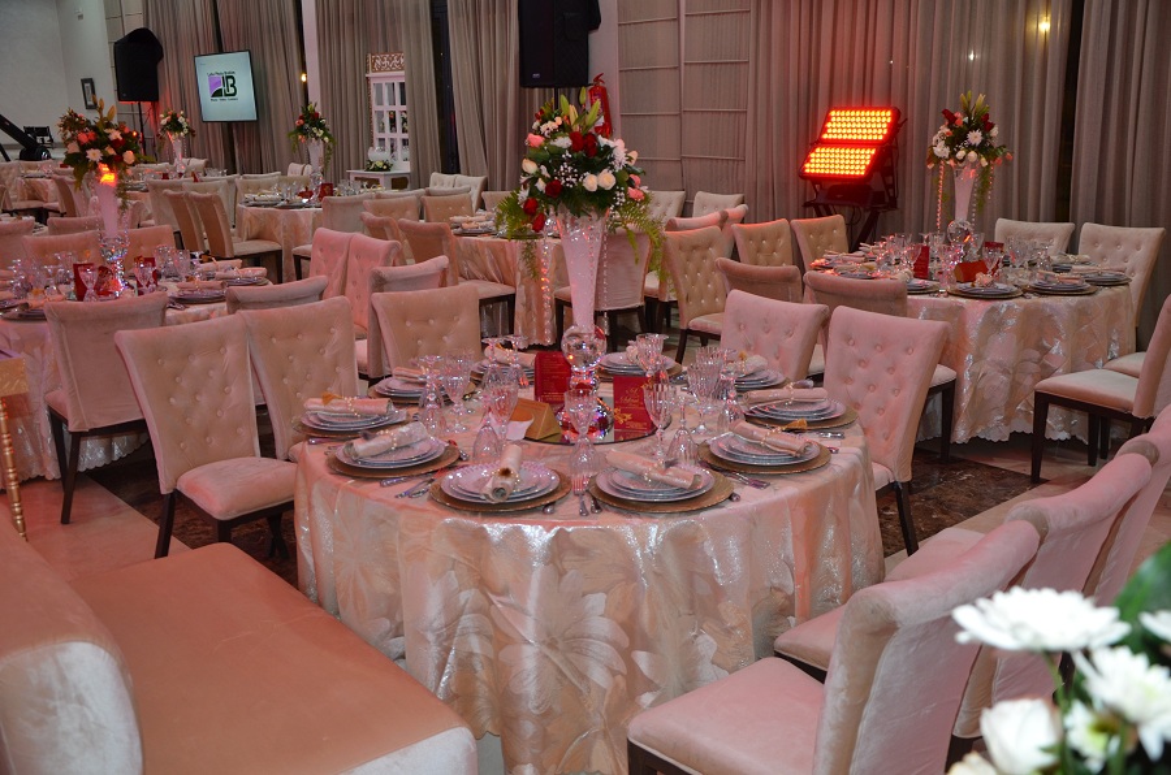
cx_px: 586
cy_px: 388
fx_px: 1071
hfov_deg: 57.3
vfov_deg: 39.8
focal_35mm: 33
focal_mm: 22
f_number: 4
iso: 560
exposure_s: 1/60
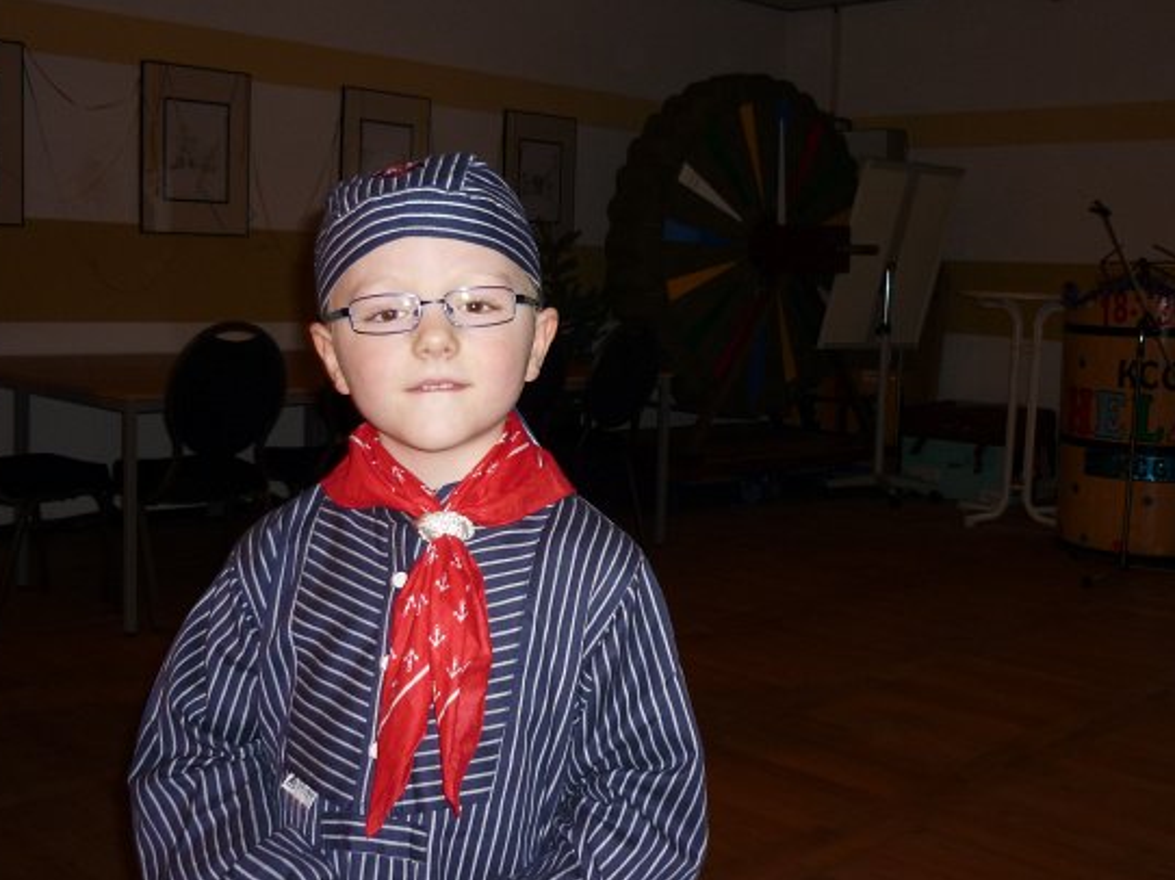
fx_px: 1323
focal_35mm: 39
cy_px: 412
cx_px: 592
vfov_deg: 36.8
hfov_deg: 47.9
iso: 100
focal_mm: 5.5
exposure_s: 1/60
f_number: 2.8
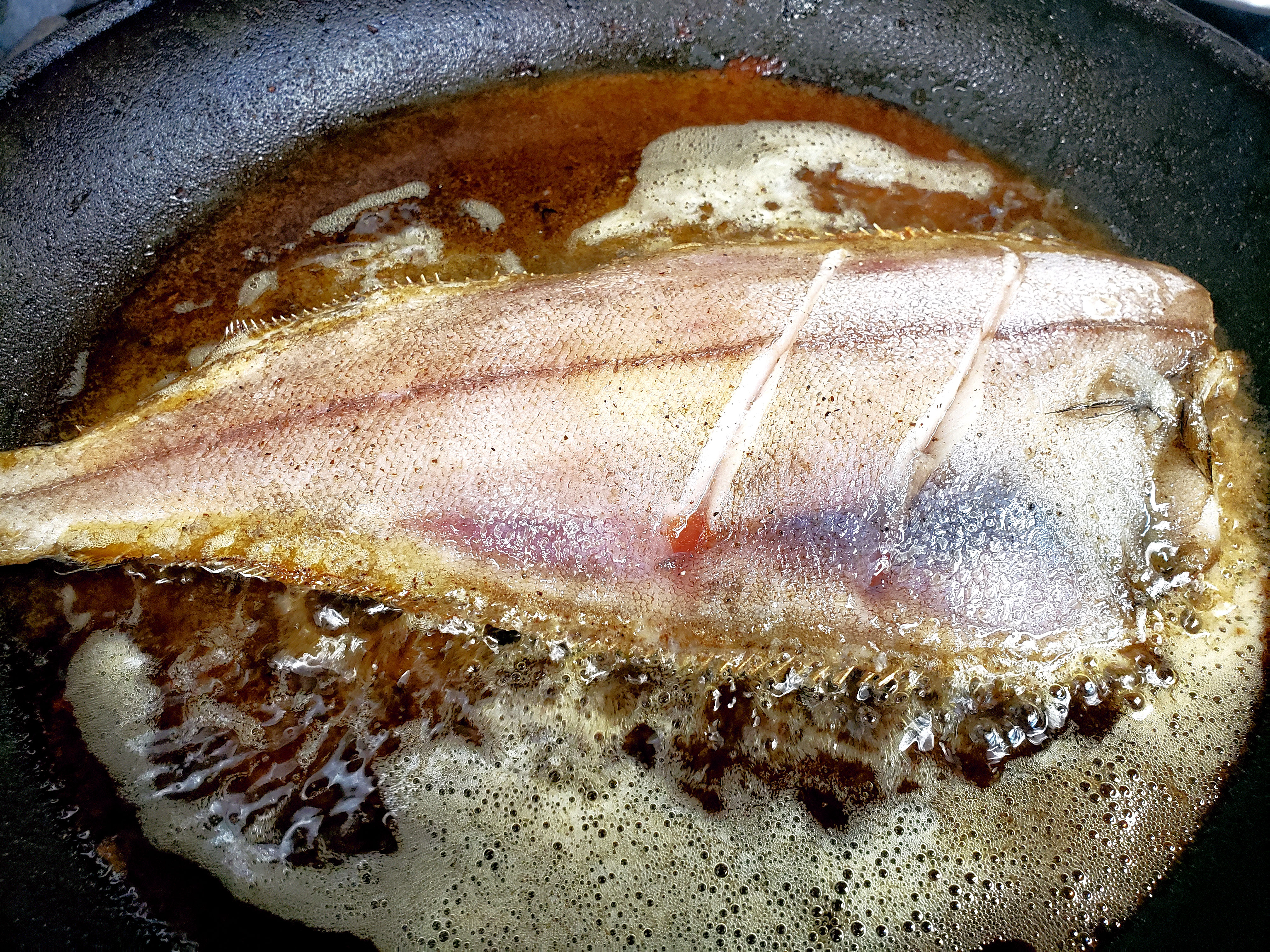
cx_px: 635
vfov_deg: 53.1
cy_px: 476
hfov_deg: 67.3
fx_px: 954
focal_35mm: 26
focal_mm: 4.3
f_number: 2.4
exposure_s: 1/120
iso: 640
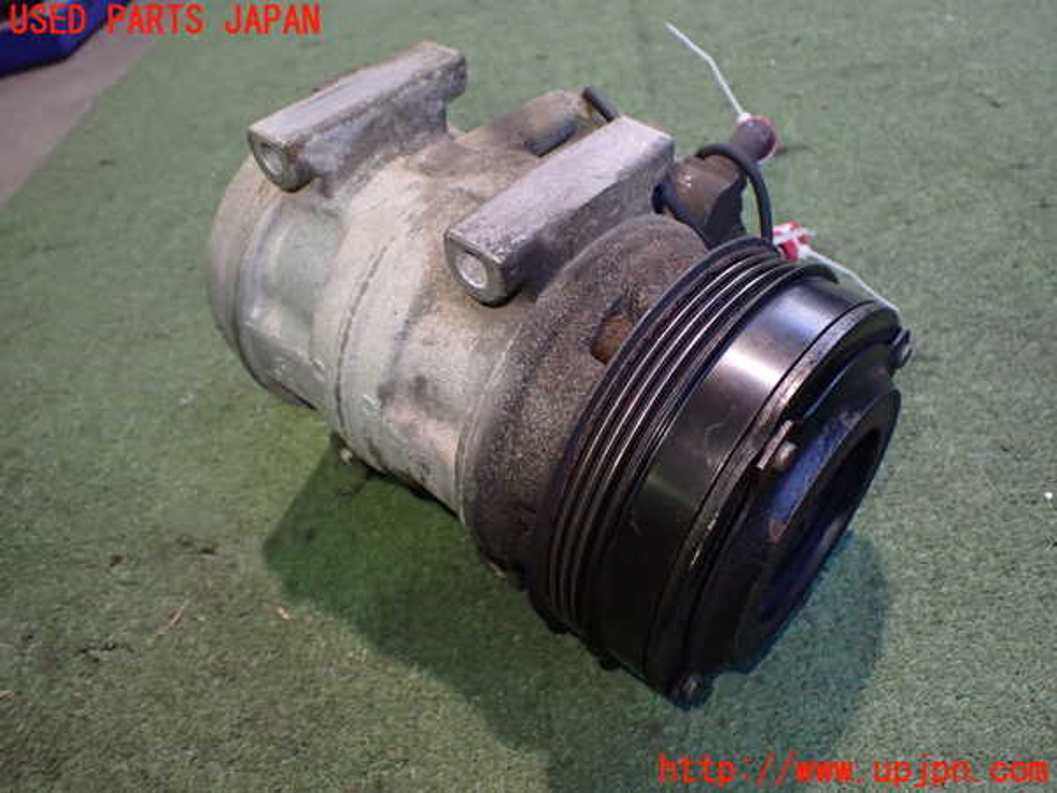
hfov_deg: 60.0
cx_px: 528
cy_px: 396
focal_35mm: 30
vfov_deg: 46.8
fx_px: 916
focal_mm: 5.4
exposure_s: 1/60
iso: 800
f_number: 2.3
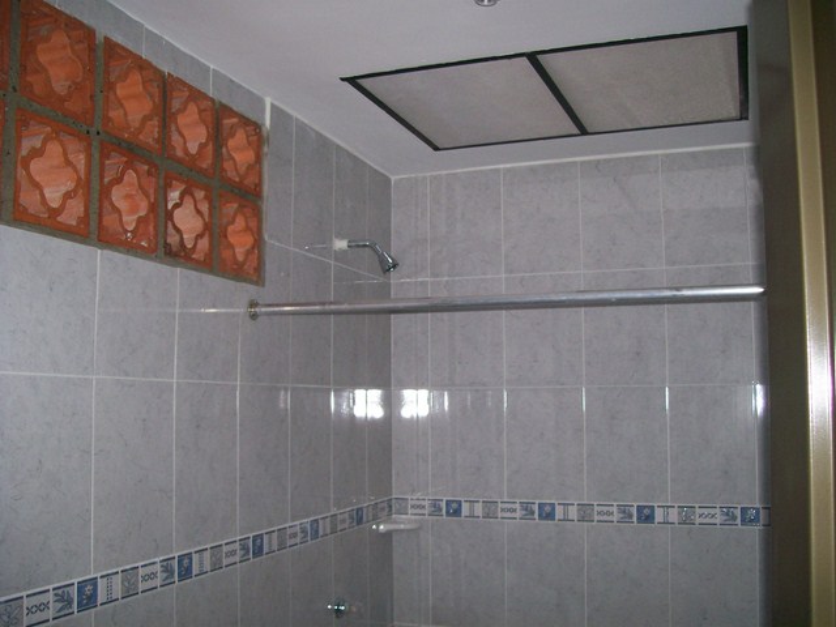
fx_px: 869
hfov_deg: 51.4
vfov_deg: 39.7
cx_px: 418
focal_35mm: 36
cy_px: 314
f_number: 2.7
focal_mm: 6
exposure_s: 1/64
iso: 80
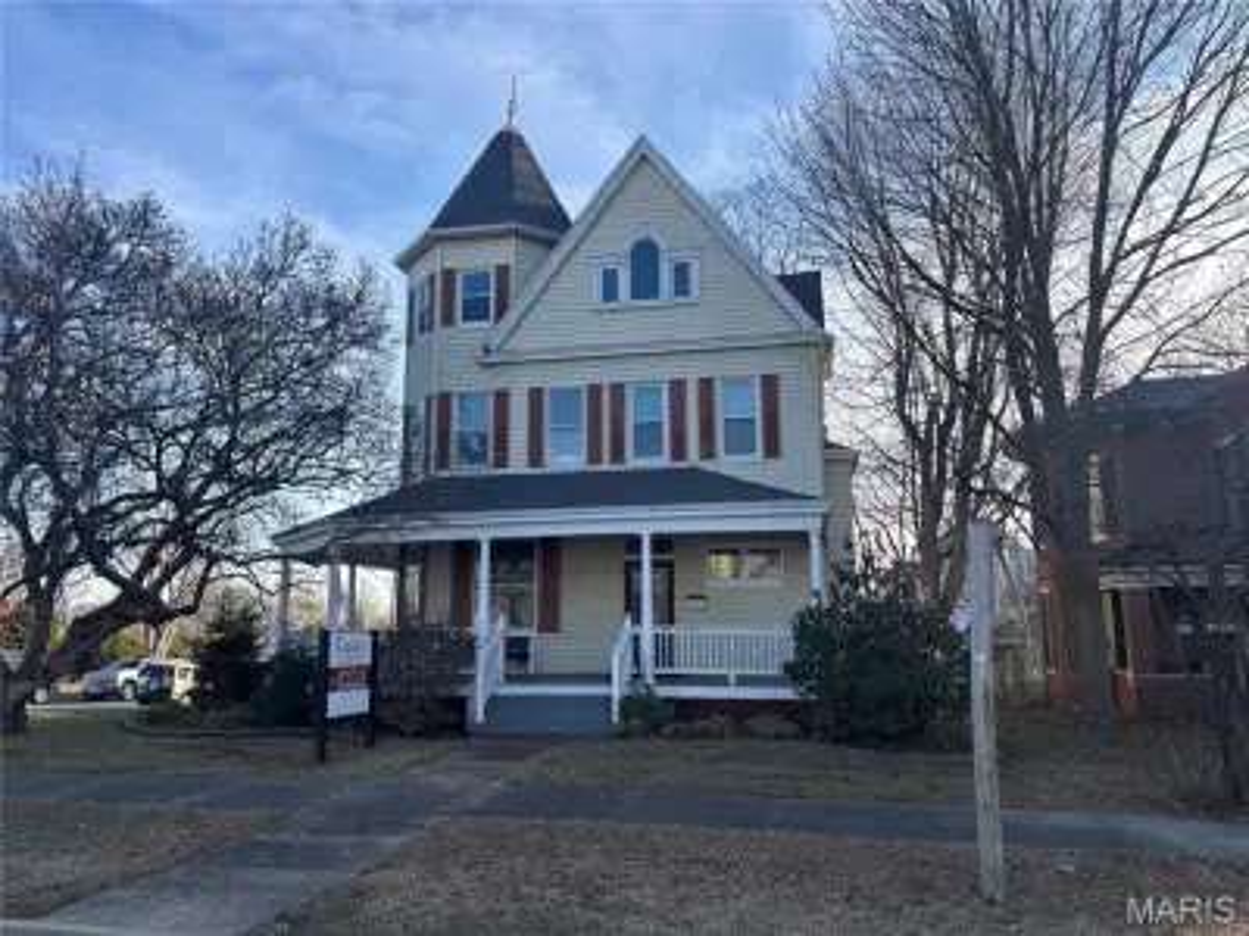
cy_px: 468
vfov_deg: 53.1
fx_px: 938
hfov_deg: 67.3
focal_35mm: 26
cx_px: 624
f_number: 1.6
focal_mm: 5.96
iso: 50
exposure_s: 1/935
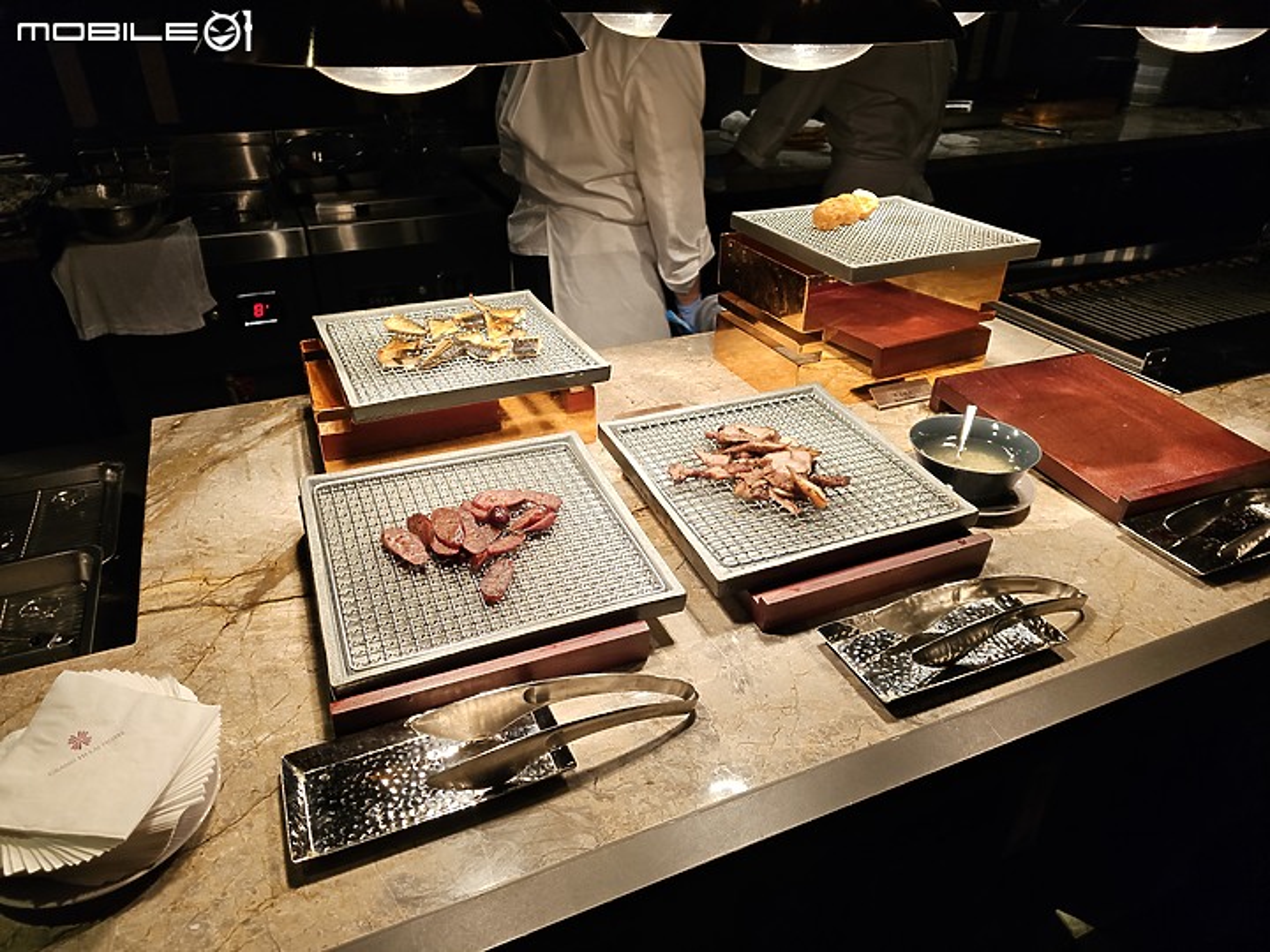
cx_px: 635
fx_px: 844
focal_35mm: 23
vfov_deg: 58.9
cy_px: 476
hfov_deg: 73.9
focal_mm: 6.3
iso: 25
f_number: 1.7
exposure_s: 1/120
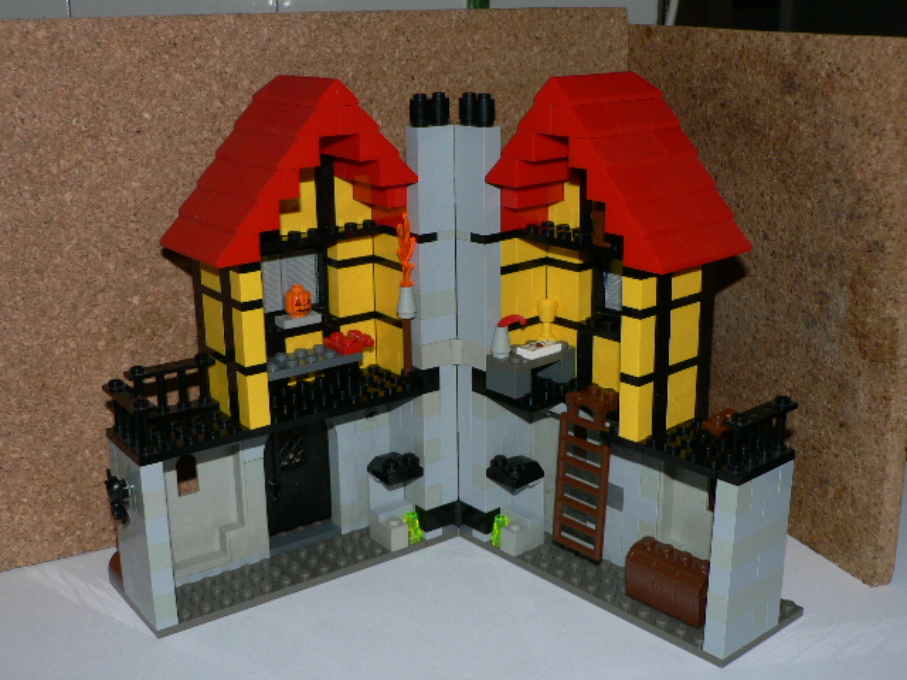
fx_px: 1100
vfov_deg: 34.3
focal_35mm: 42
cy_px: 340
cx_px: 454
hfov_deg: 44.8
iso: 80
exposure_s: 1/80
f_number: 4
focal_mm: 7
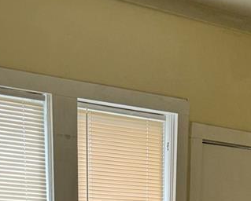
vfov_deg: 14.7
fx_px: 655
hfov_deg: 21.7
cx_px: 141
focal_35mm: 88
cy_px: 392
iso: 125
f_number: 1.78
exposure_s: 1/121
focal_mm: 6.76
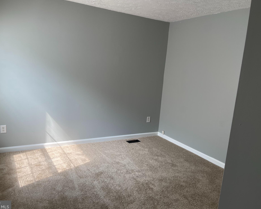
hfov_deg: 62.1
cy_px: 104
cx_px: 120
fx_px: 216
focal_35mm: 28
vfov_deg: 51.5
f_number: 1.6
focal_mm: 5.1
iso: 40
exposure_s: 1/120
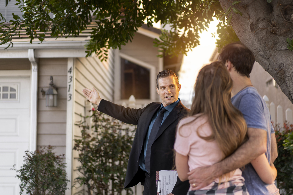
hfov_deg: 36.2
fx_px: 448
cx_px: 146
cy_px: 98
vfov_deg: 24.6
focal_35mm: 55
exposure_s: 1/1000
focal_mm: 55
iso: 250
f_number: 1.8
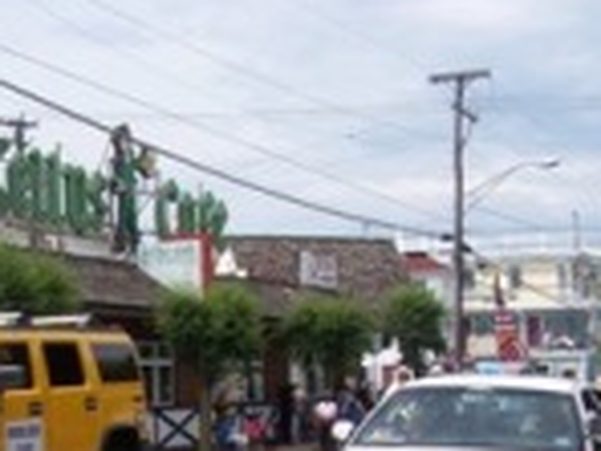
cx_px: 175
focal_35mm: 90
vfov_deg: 15.9
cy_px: 522
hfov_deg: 21.6
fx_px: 1563
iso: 80
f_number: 4
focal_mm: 6.3
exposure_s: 1/1000
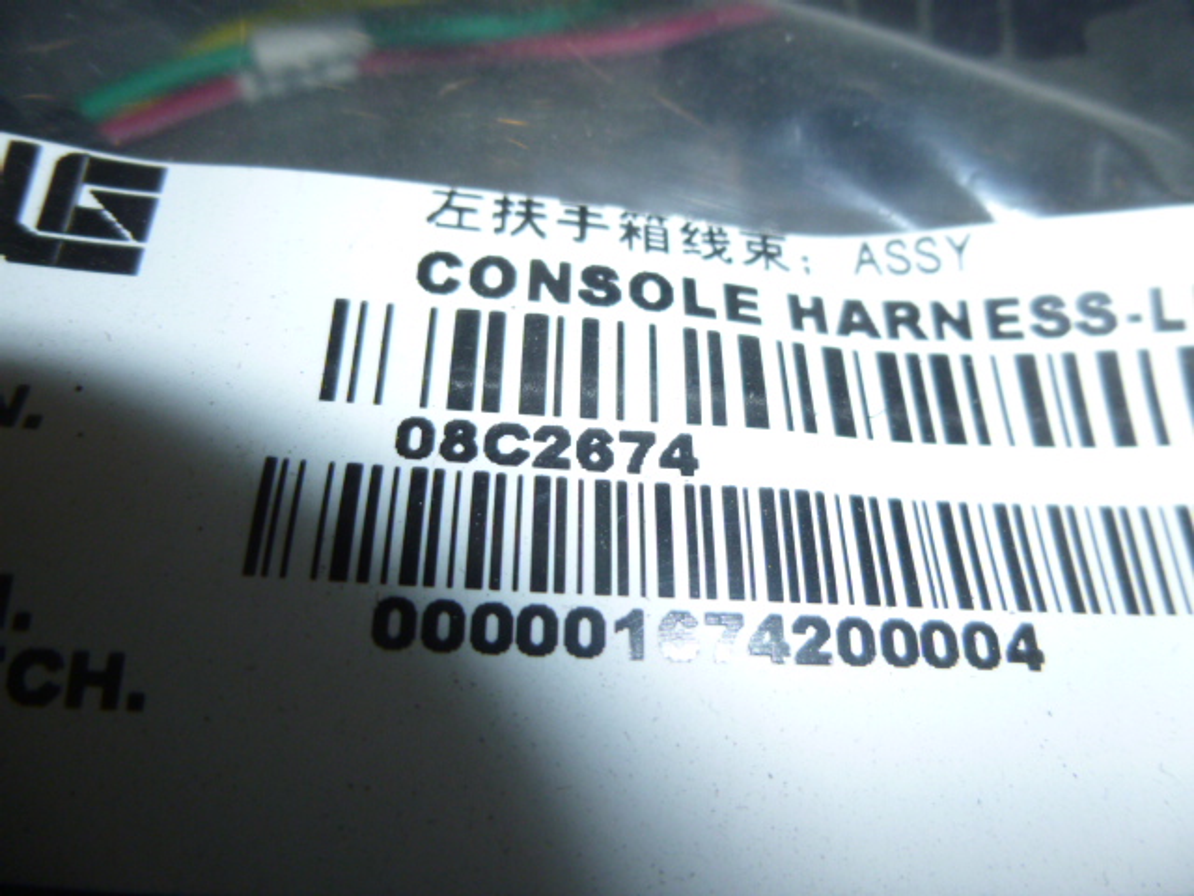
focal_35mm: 25
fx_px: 862
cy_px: 448
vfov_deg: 54.9
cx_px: 597
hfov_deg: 69.4
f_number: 3.1
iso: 100
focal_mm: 4.5
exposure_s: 1/60
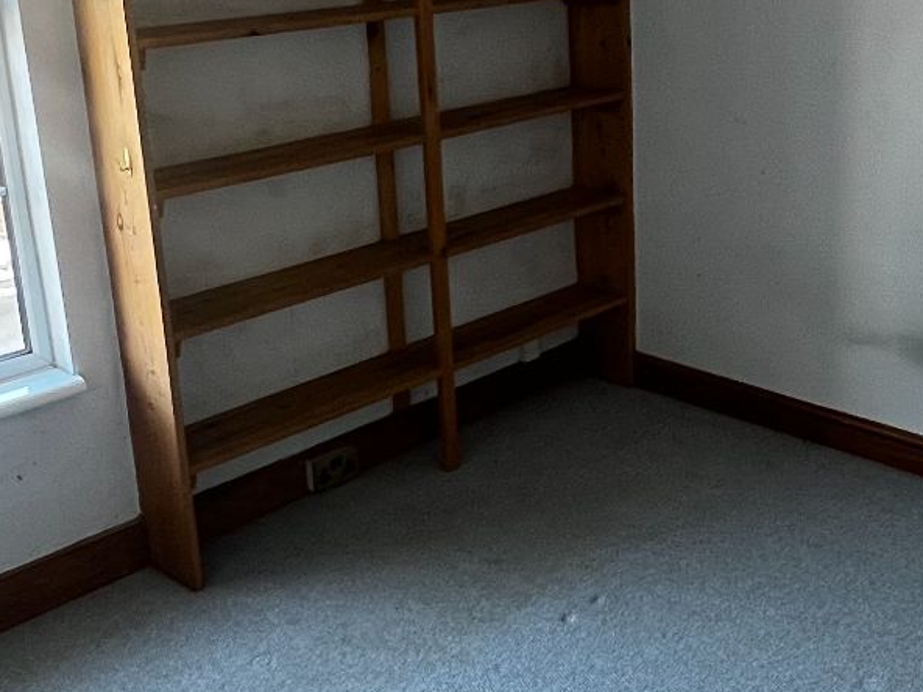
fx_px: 1200
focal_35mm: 45
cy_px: 262
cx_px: 596
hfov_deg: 41.7
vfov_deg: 32.0
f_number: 1.8
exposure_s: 1/65
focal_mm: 1.57
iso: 250
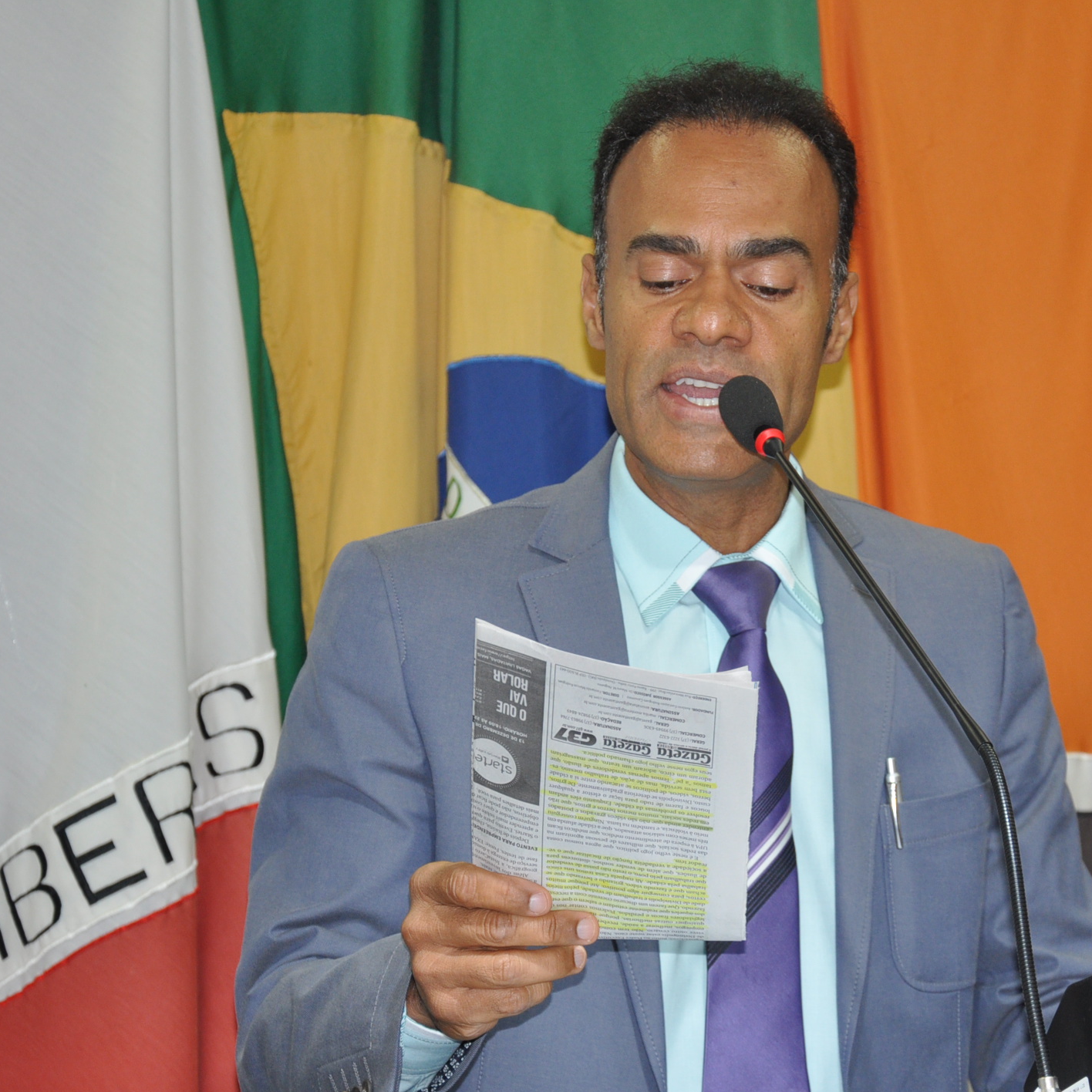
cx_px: 647
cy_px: 548
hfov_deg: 12.9
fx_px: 4818
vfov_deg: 12.9
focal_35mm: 135
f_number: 5.3
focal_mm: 70
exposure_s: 1/60
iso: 640
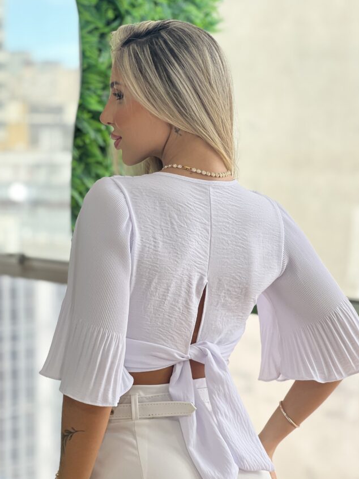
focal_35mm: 85
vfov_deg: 23.0
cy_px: 260
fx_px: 1175
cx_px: 185
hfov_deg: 17.4
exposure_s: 1/120
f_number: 2.8
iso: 80
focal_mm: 9
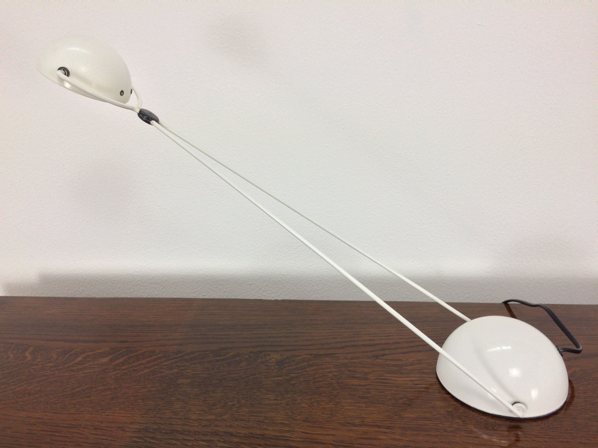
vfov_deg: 48.2
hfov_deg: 61.7
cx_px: 299
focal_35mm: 29
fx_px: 501
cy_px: 224
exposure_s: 1/50
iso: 50
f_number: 2.2
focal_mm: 4.15
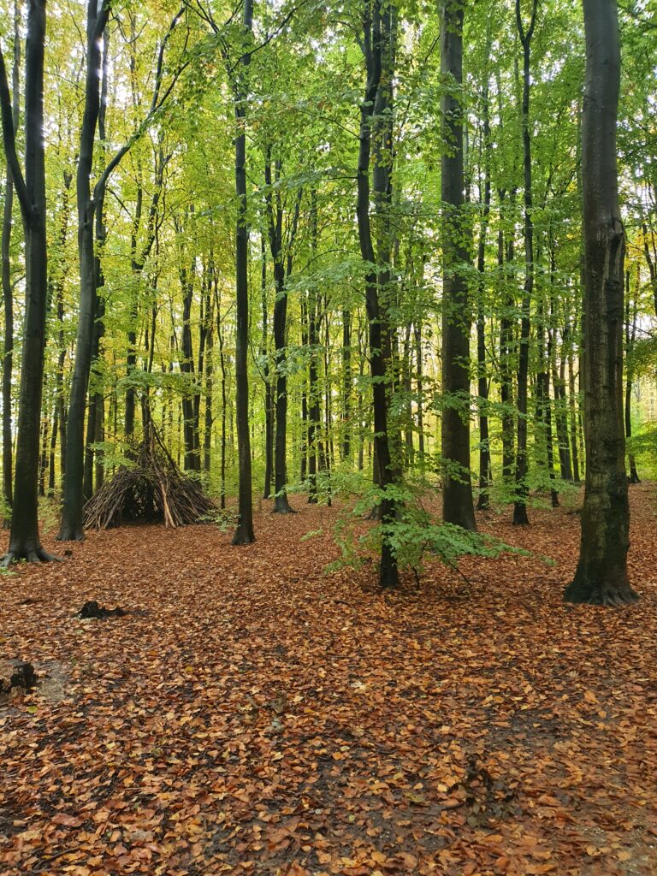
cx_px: 328
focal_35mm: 26
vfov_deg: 67.3
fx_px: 658
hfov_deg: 53.1
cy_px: 438
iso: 250
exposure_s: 1/50
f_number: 1.5
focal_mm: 4.32
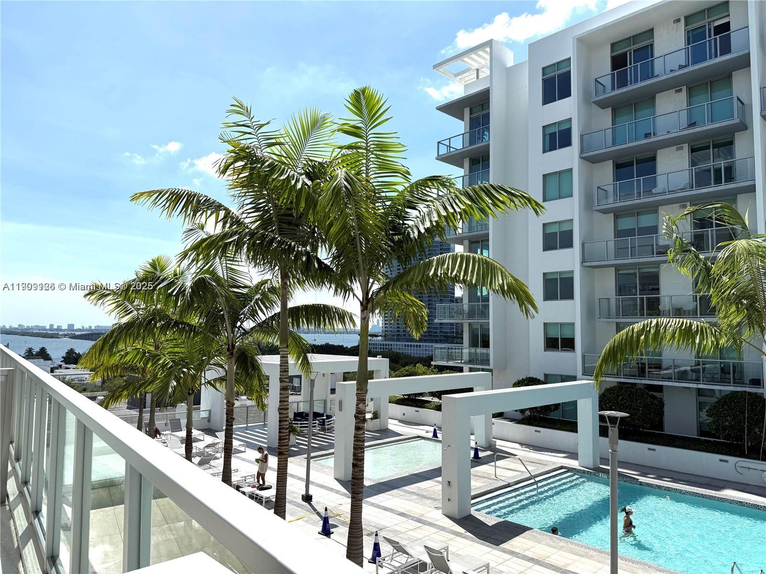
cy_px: 287
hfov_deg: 71.6
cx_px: 383
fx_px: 531
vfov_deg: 56.8
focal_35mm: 24
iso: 80
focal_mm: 6.76
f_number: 1.78
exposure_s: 1/8130
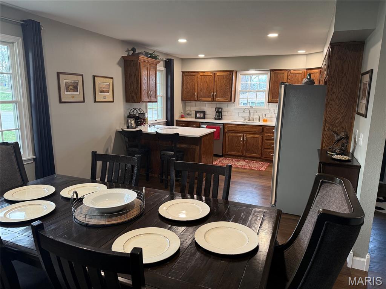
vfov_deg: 56.8
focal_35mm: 24
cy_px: 144
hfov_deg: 71.6
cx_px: 193
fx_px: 268
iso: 160
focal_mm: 6.76
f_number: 1.78
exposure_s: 1/60
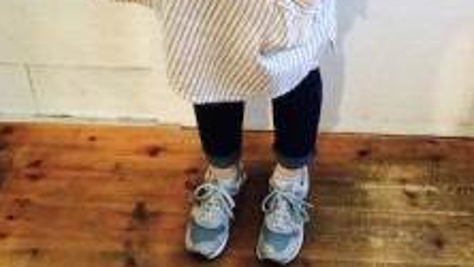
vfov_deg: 18.5
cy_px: -113
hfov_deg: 35.3
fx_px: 742
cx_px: 282
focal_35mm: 59
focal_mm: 4.12
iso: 80
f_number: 2.2
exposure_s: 1/30
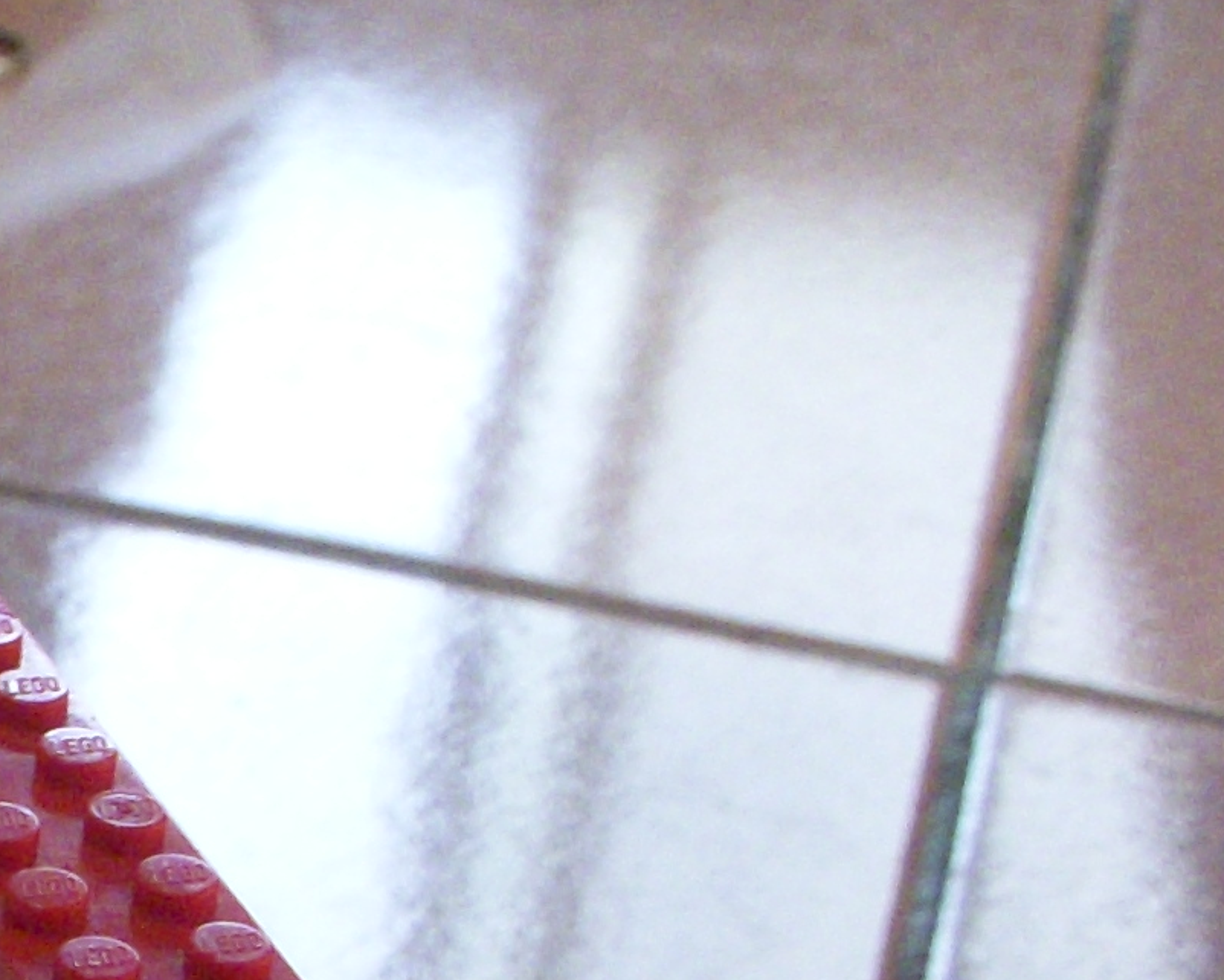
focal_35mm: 142
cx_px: -835
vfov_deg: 10.6
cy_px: 1281
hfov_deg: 12.6
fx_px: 5145
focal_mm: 6.3
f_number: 3.3
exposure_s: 1/125
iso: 400
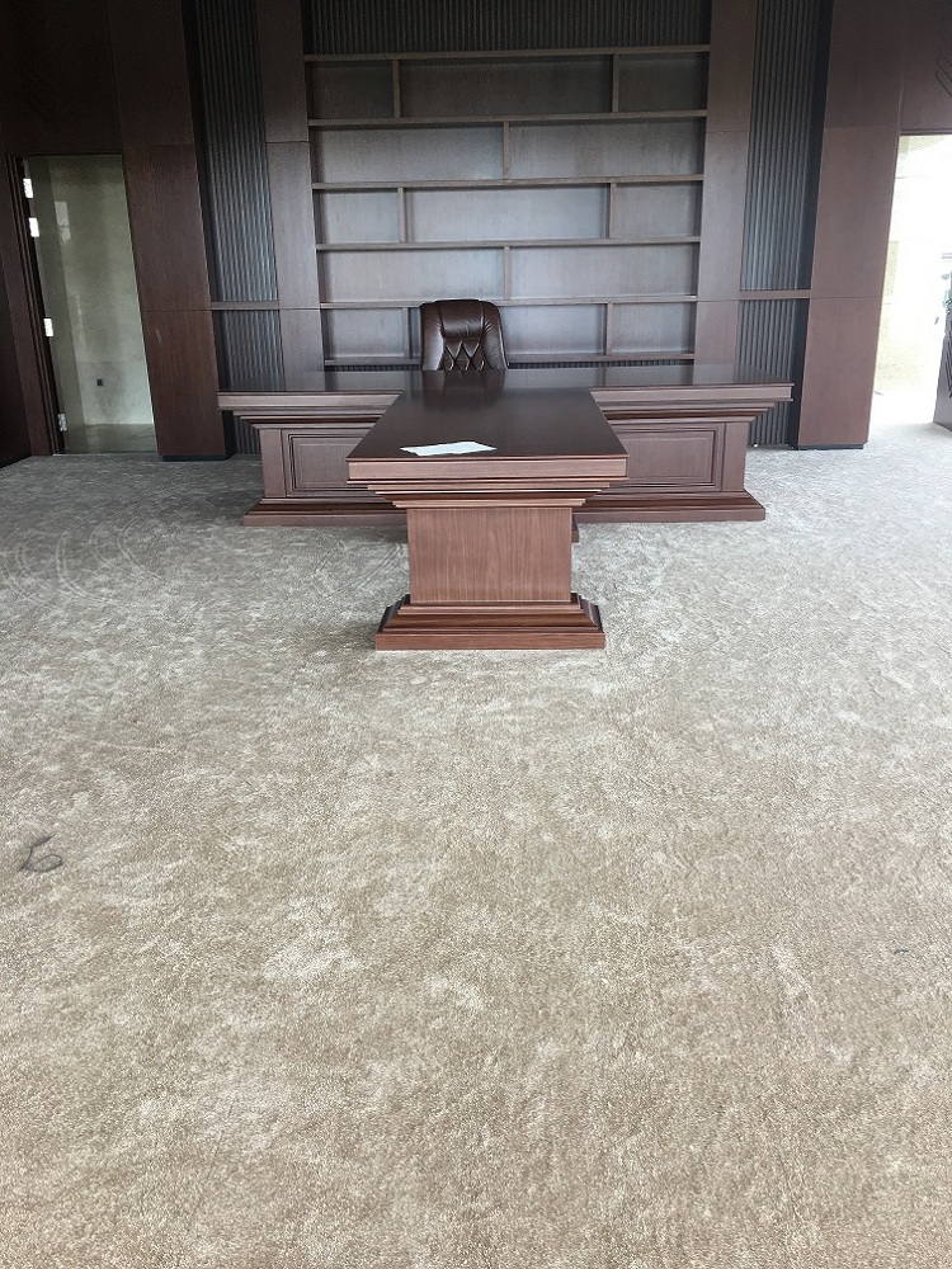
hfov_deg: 48.2
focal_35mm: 29
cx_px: 476
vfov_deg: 61.7
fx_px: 1063
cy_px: 634
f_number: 2.2
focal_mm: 4.15
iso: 32
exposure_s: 1/50
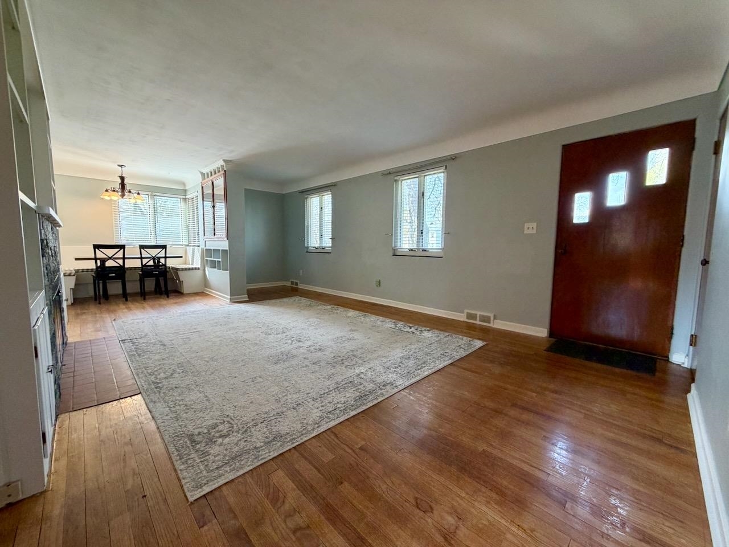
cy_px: 274
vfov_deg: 85.7
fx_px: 295
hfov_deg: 102.1
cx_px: 364
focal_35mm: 14
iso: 200
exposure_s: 1/60
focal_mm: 2.22
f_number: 2.2
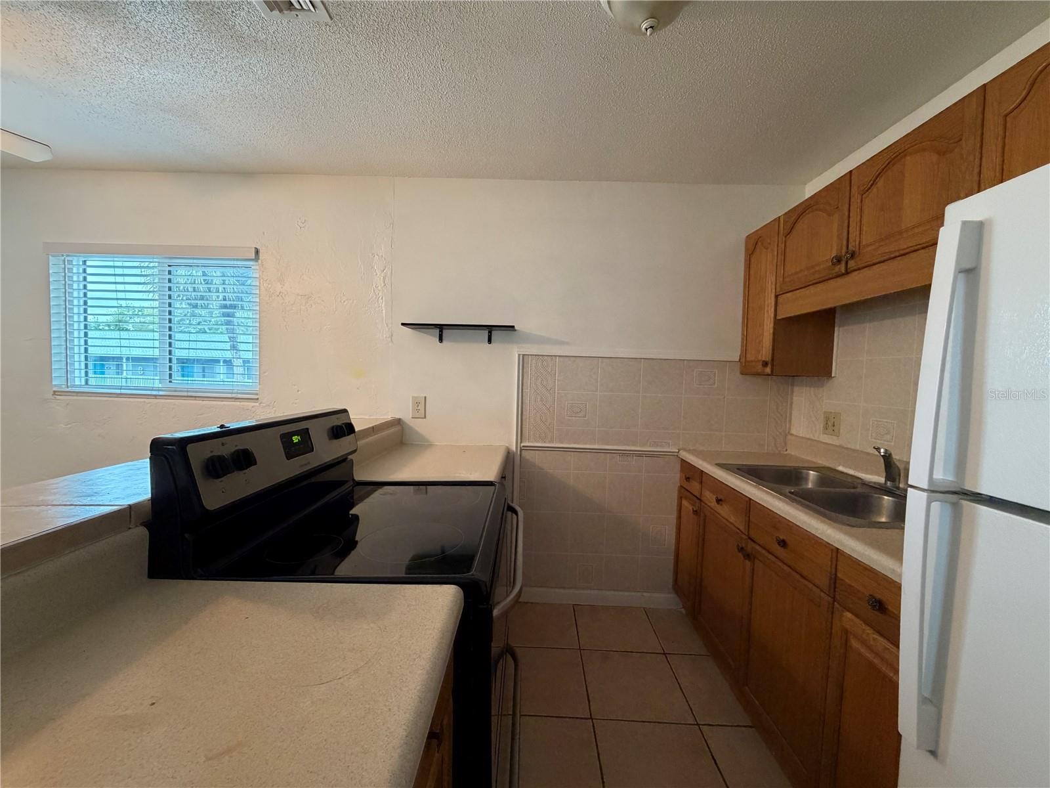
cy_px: 394
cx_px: 525
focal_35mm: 14
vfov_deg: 85.7
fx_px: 425
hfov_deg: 102.1
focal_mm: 2.22
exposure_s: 1/60
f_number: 2.2
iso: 500
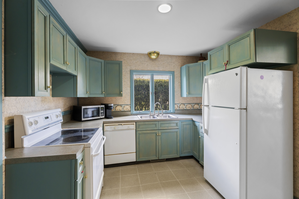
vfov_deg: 71.1
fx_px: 140
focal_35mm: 17
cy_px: 100
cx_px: 150
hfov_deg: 94.0
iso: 1600
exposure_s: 1/13
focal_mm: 16.8
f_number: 7.1
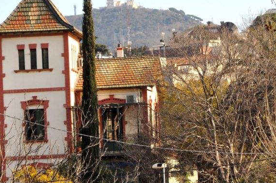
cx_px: 144
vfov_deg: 6.8
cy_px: 55
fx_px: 1539
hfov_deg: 10.2
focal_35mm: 201
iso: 640
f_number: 11
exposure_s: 1/500
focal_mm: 75
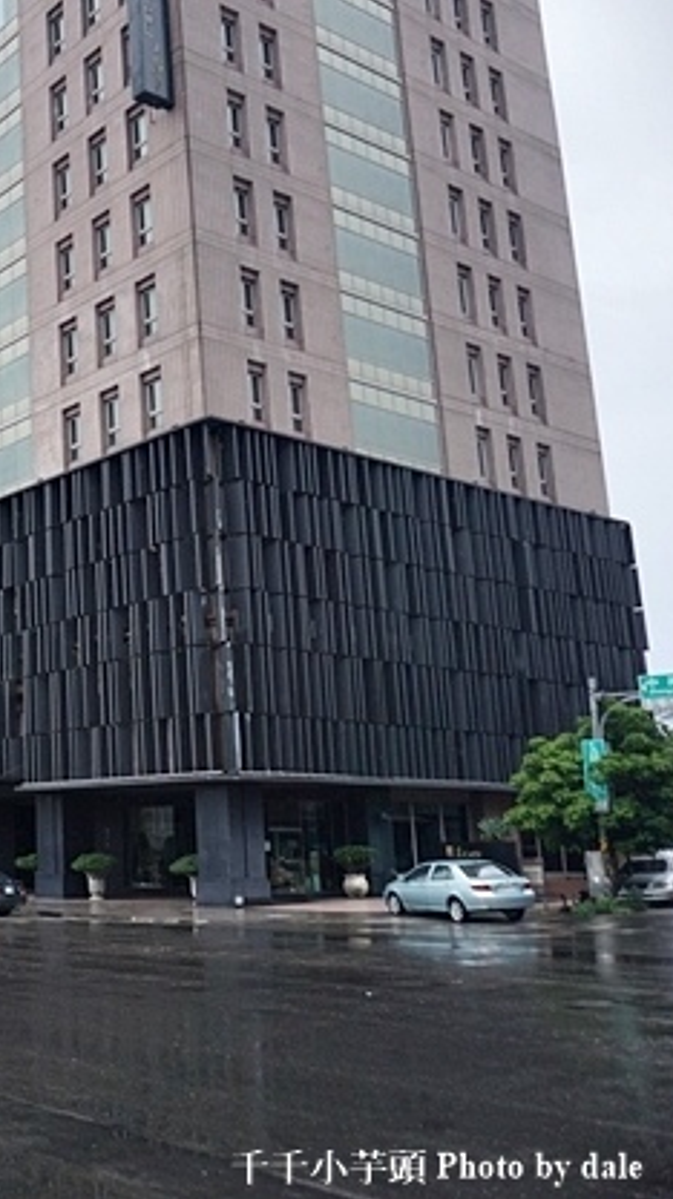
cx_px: -219
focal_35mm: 38
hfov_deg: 26.2
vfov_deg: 52.8
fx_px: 1208
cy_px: 601
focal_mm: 16
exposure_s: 1/800
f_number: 3.5
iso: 100
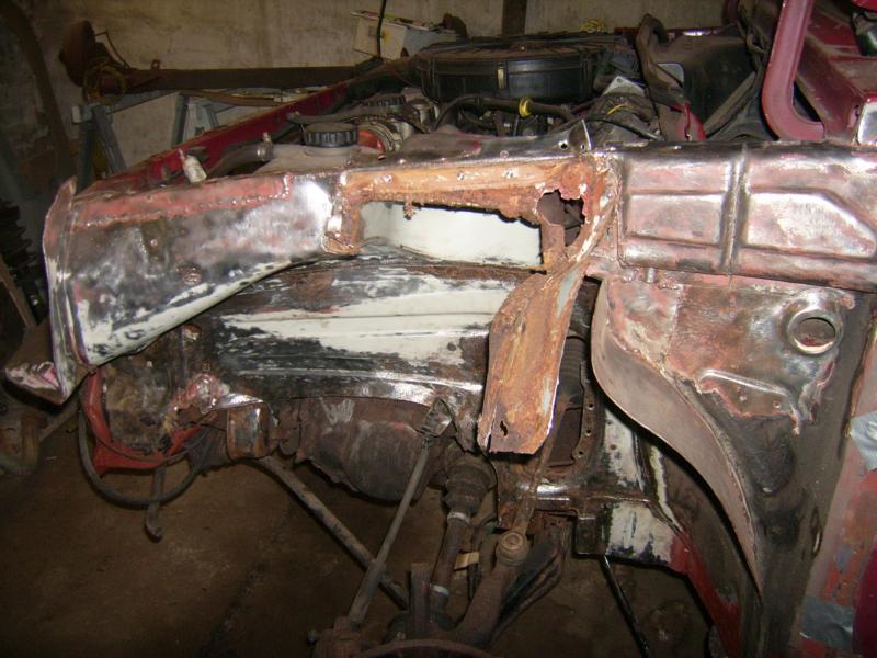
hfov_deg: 52.6
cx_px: 438
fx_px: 887
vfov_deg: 40.7
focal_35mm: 35
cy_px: 329
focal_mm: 5.95
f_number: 2.8
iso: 100
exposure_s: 1/60
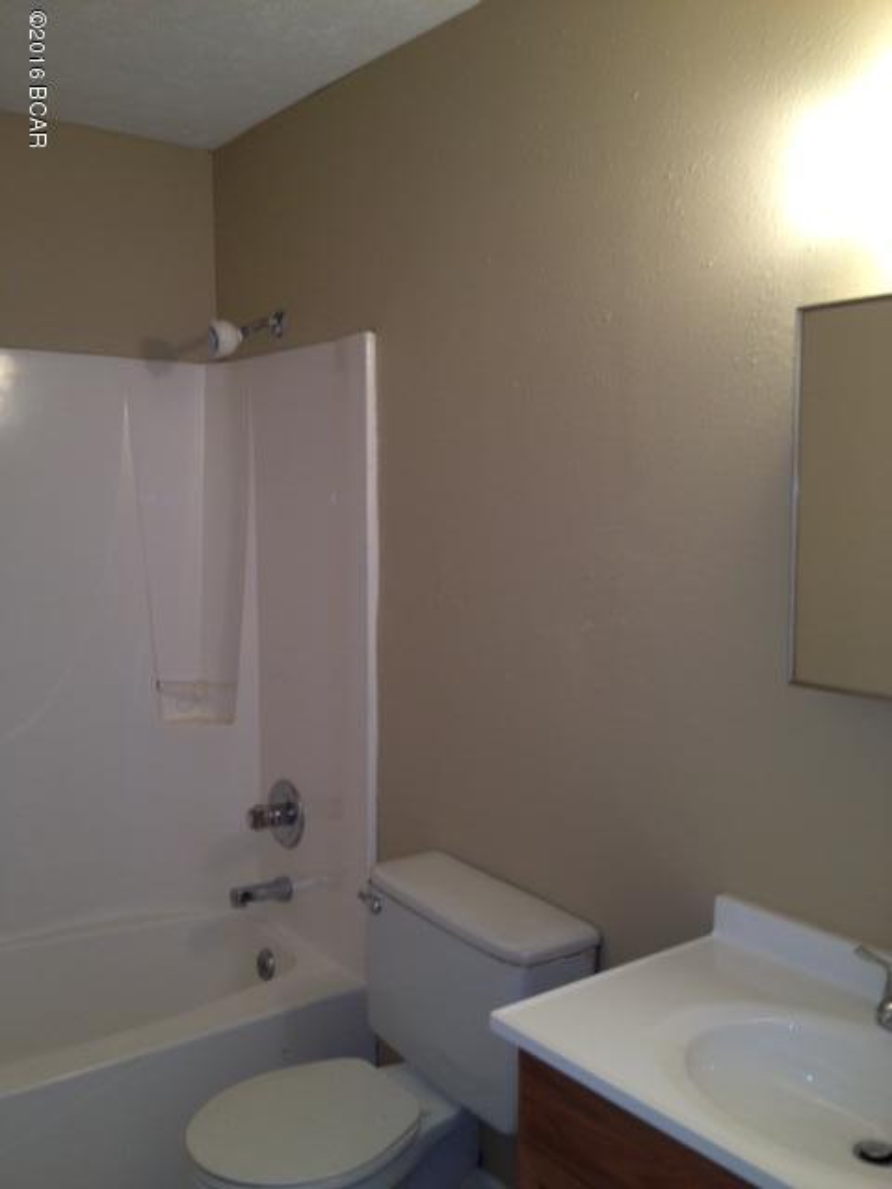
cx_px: 446
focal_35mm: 35
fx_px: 1203
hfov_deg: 40.7
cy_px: 594
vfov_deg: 52.6
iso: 80
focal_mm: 4.28
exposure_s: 1/20
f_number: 2.4
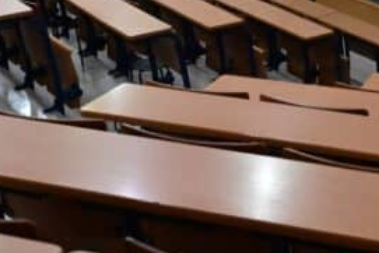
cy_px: 81
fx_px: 910
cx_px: 383
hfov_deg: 22.6
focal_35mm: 86
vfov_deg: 15.8
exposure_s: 1/320
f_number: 4
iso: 8000
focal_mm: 30.5
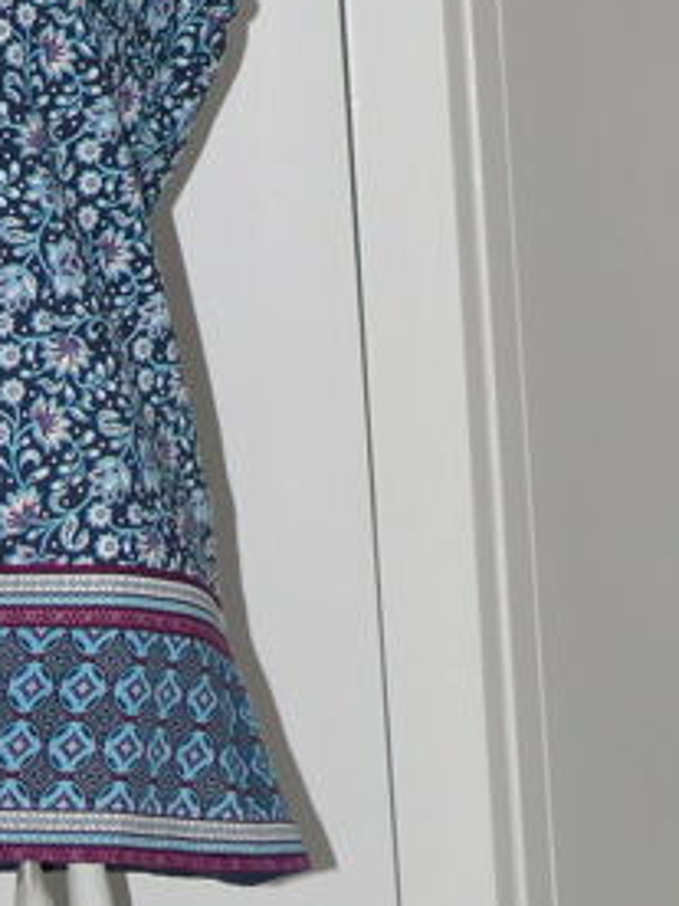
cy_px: -125
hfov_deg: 7.1
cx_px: -66
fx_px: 5466
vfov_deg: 9.4
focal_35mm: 209
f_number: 3.2
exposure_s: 1/30
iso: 100
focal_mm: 14
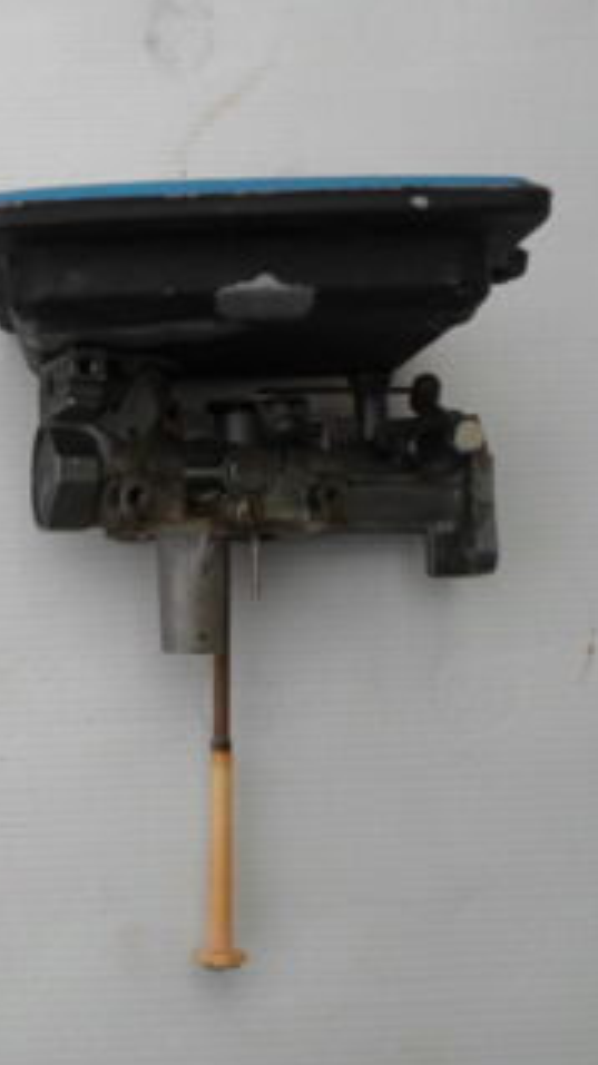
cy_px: 561
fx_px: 1158
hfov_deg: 27.0
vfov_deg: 49.4
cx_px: -27
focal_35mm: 41
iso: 80
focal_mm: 4.5
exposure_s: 1/125
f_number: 2.5
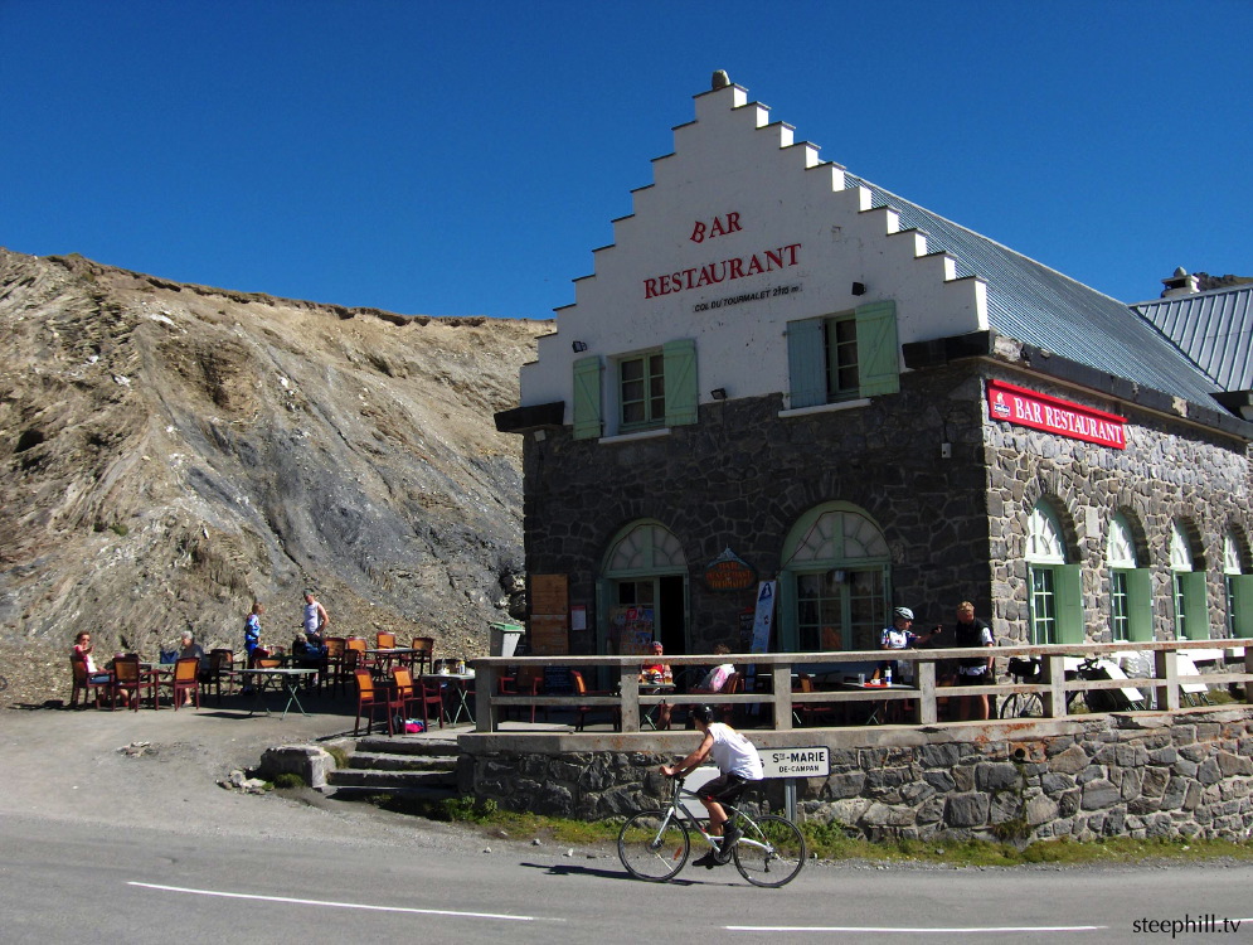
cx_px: 626
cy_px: 472
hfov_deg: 47.8
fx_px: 1414
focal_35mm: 39
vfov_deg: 36.9
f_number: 4.8
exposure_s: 1/575
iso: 100
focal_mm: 8
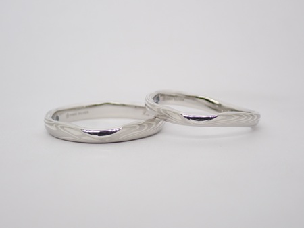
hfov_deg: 25.3
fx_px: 676
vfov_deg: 19.1
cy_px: 114
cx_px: 152
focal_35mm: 77
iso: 200
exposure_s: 1/125
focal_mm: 13.65
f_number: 4.1
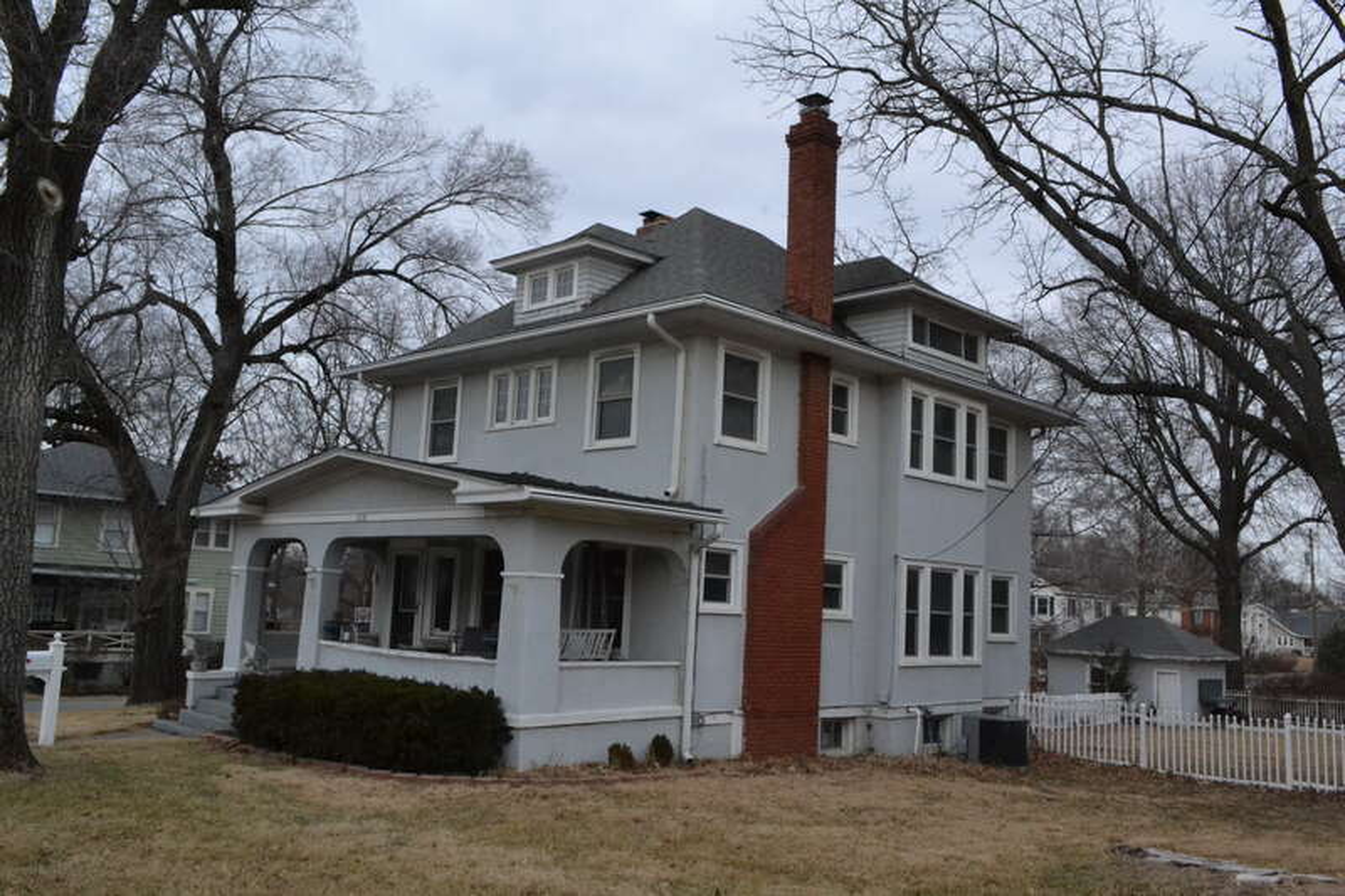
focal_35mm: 30
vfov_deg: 43.6
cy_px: 448
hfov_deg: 61.9
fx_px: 1121
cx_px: 672
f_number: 20
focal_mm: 20
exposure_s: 1/640
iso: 3200
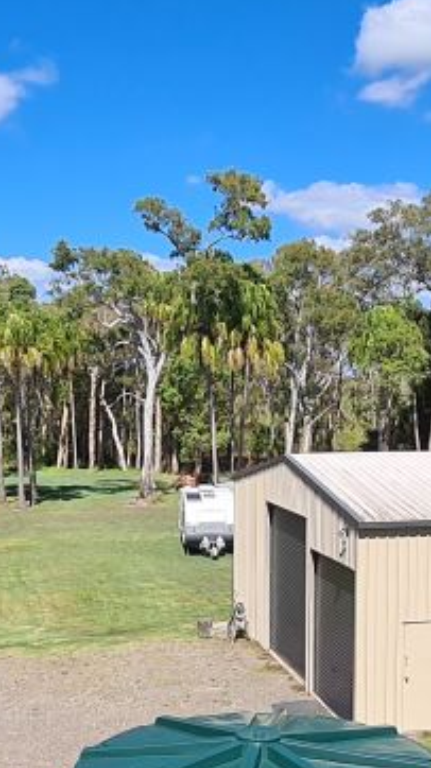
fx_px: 957
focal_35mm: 47
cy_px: 560
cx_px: 229
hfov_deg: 25.4
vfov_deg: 42.6
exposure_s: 1/2028
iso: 64
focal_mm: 2.22
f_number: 2.2
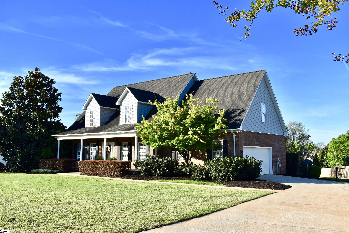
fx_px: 320
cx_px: 174
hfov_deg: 57.2
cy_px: 116
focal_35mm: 33
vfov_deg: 40.0
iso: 110
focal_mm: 22
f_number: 8
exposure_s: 1/250
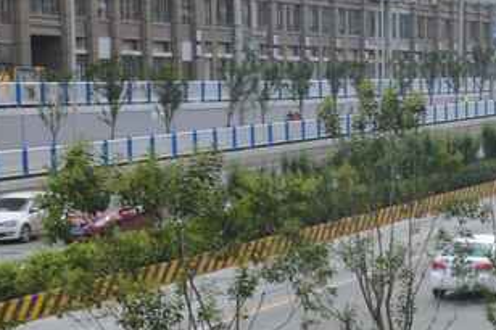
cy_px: 338
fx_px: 1928
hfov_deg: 14.4
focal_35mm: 140
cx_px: 508
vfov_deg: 9.7
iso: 100
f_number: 6.3
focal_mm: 32
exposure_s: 1/160
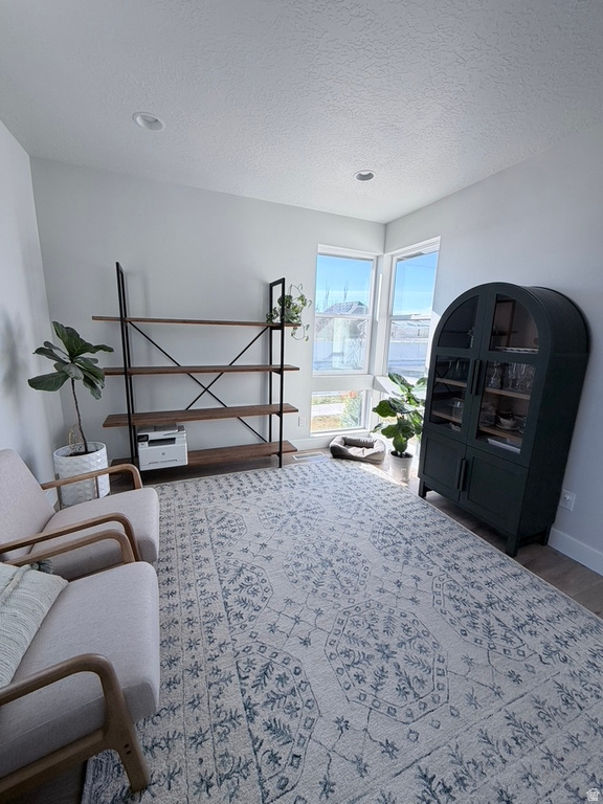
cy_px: 402
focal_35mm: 14
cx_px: 302
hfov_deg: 85.7
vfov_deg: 102.1
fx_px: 325
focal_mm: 2.22
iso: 50
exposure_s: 1/155
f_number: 2.2
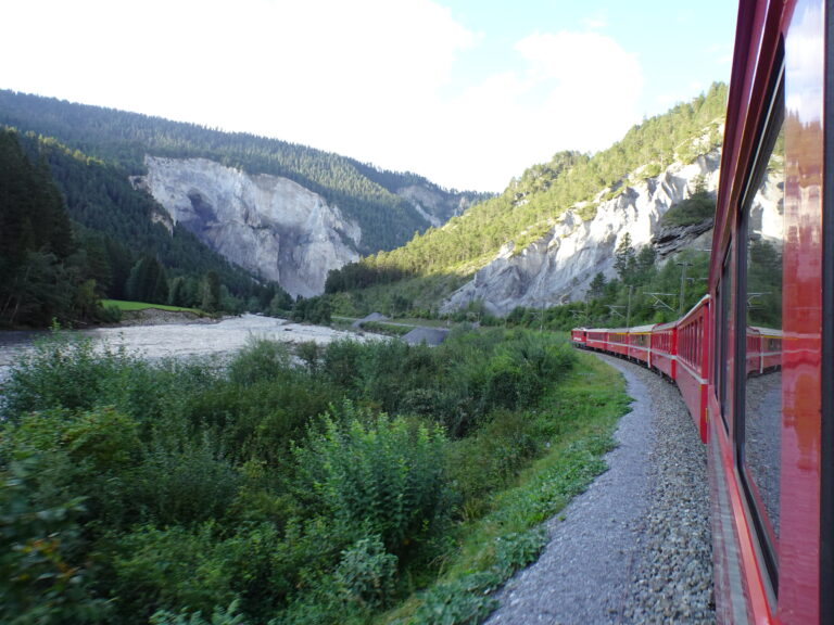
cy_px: 312
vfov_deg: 56.8
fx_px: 578
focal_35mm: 24
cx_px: 417
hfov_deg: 71.6
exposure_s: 1/250
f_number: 3.5
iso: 200
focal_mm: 4.25
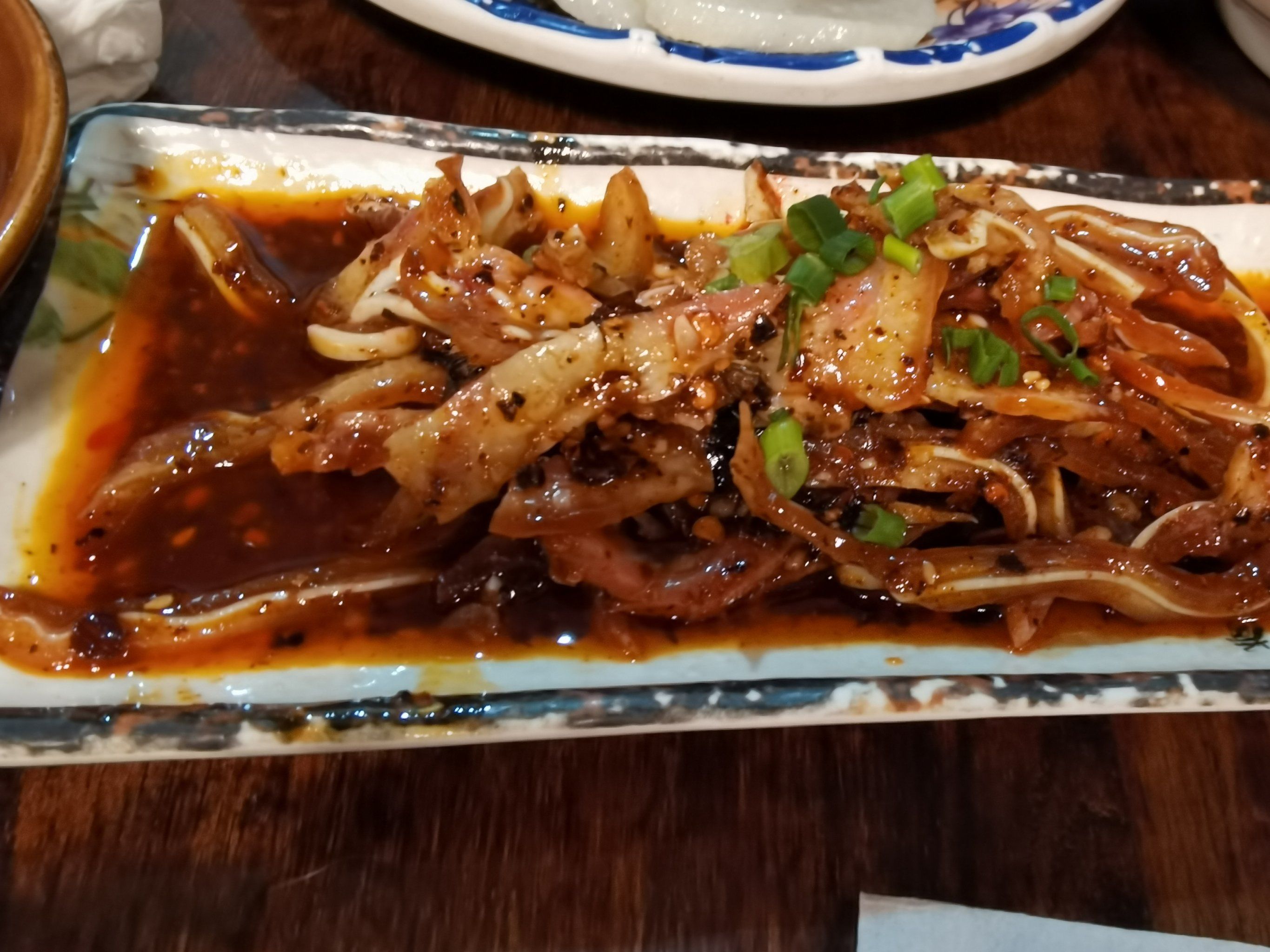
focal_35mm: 26
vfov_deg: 53.1
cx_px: 635
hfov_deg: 67.3
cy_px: 476
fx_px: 954
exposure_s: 1/20
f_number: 2.2
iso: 500
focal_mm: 2.26
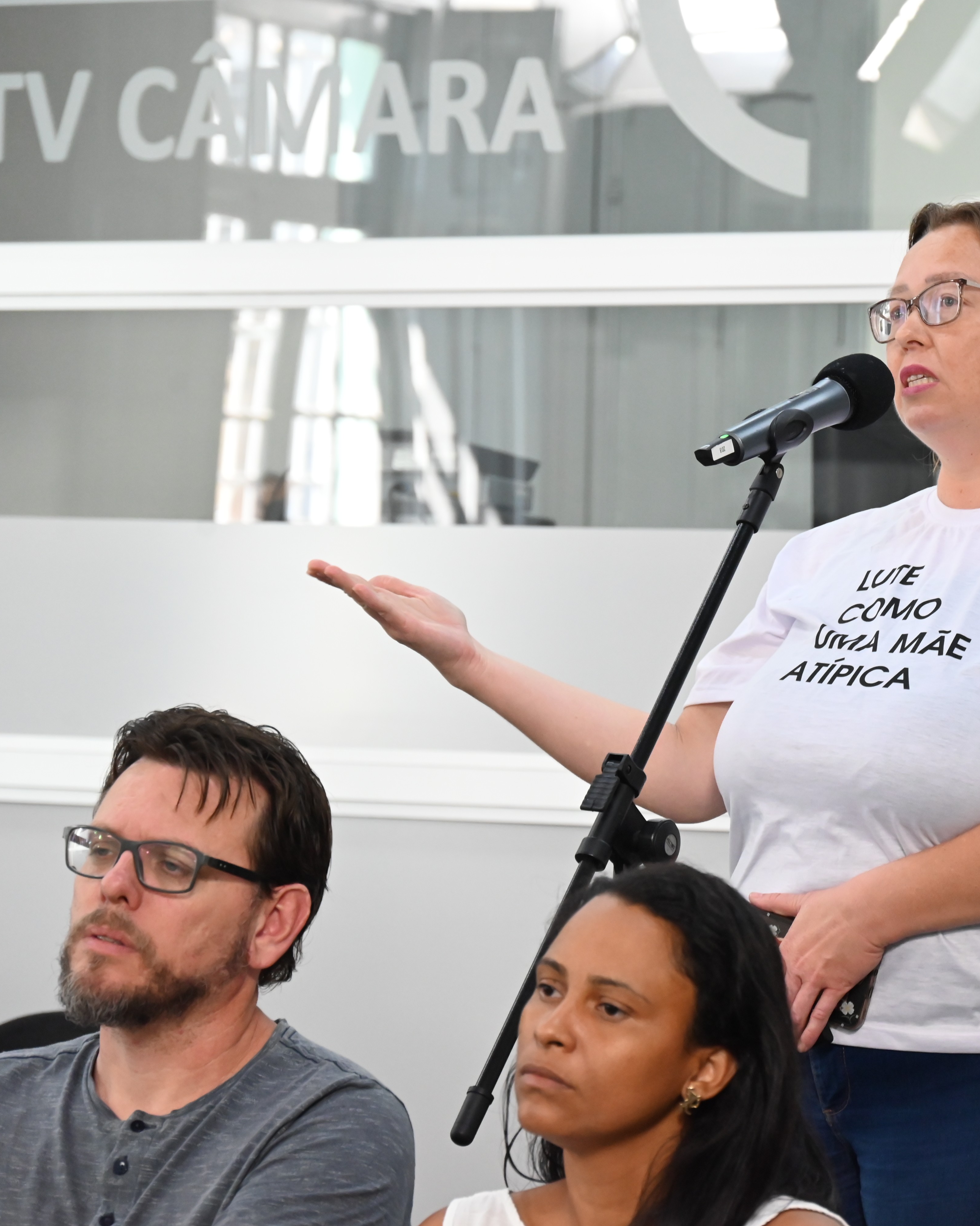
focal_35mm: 162
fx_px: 5873
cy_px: 613
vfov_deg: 11.9
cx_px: 896
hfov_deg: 9.5
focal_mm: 115
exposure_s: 1/125
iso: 3200
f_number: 6.3
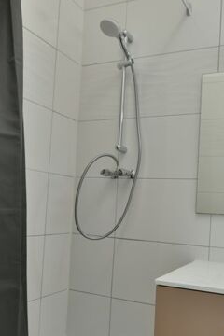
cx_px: 187
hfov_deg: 39.1
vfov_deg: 58.0
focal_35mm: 32
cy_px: 209
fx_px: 299
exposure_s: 1/13
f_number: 7.1
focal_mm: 16
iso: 400
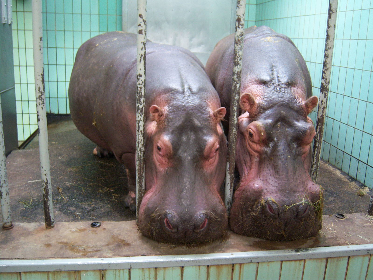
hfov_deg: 51.4
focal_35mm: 36
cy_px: 140
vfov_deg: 39.7
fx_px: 388
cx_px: 186
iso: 160
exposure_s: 1/15
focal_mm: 7.5
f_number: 2.8
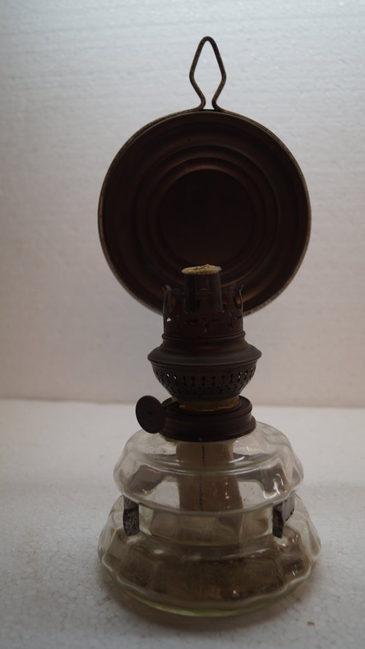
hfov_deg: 31.2
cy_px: 326
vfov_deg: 52.8
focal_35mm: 38
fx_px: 654
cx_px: 193
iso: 160
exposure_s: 1/60
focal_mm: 24
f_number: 4
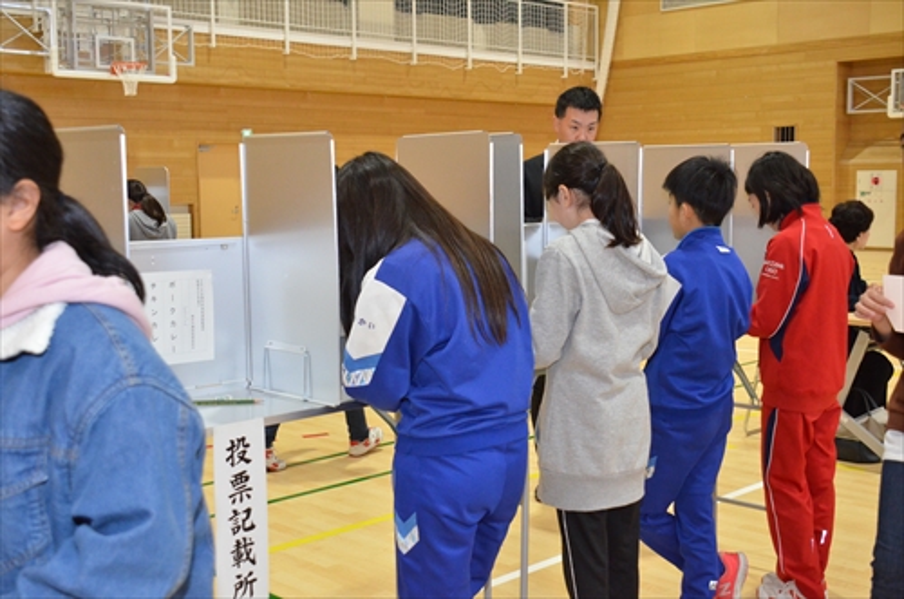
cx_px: 452
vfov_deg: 31.7
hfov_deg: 46.5
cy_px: 300
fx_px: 1052
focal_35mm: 42
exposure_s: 1/250
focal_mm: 28
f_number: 5
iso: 3200
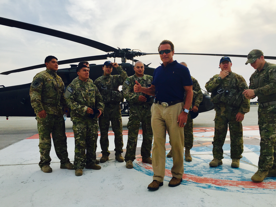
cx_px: 138
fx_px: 231
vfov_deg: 48.2
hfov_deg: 61.7
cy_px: 104
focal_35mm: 29
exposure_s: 1/927
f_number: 2.2
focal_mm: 4.15
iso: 25
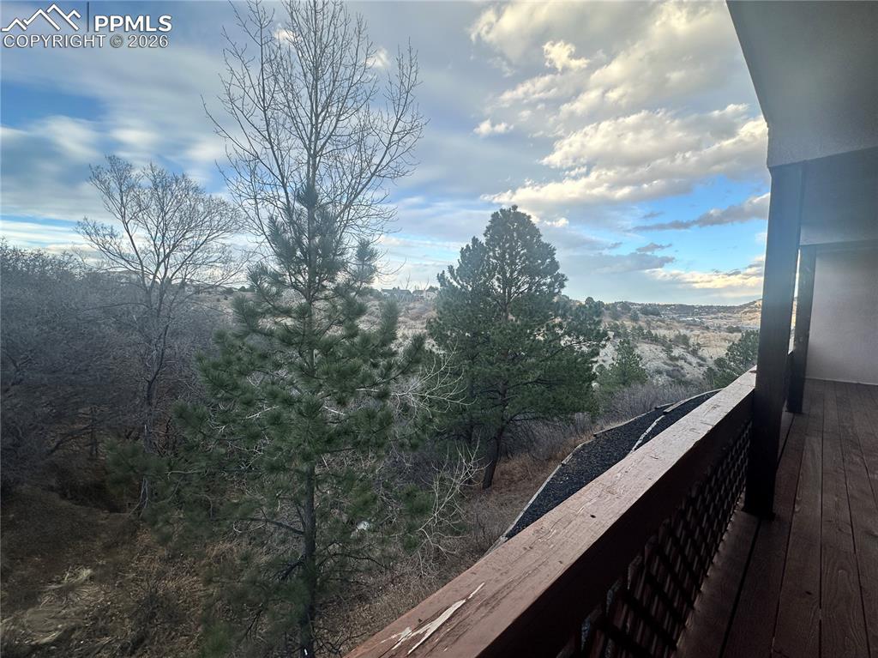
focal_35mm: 14
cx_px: 439
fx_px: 355
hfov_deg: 102.1
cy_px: 329
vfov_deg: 85.6
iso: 40
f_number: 2.2
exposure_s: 1/373
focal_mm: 2.22
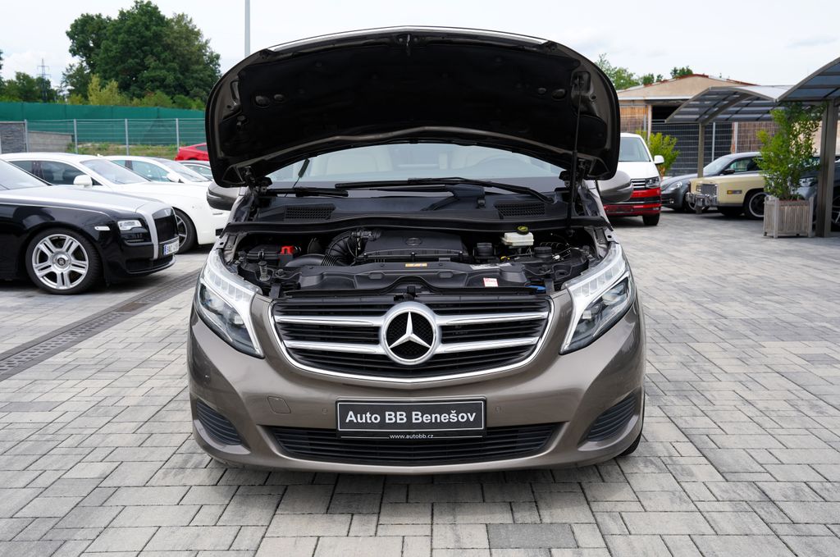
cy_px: 278
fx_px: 815
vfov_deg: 37.7
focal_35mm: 35
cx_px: 420
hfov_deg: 54.5
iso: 100
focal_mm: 35
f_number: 6.3
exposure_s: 1/250
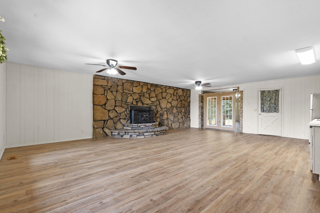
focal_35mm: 17
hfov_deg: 93.3
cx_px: 163
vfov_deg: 70.4
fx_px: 151
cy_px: 109
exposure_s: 1/4
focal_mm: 10
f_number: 9
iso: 200
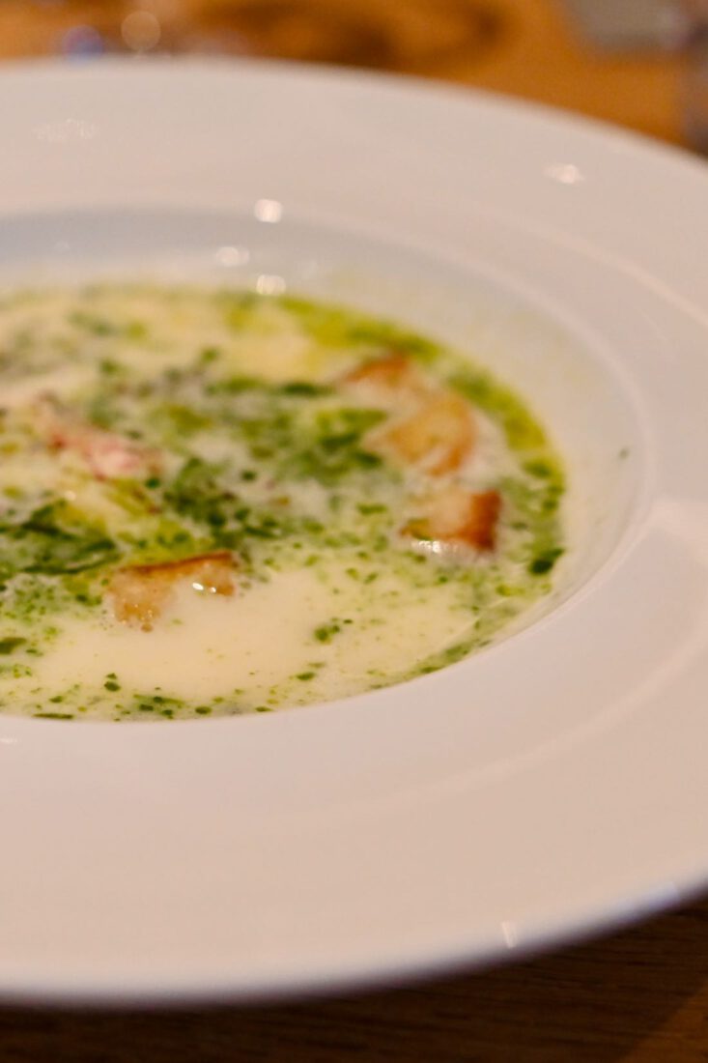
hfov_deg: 36.9
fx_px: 1062
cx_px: 354
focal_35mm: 36
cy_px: 532
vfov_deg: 53.1
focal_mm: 24
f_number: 2.8
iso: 2200
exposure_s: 1/125
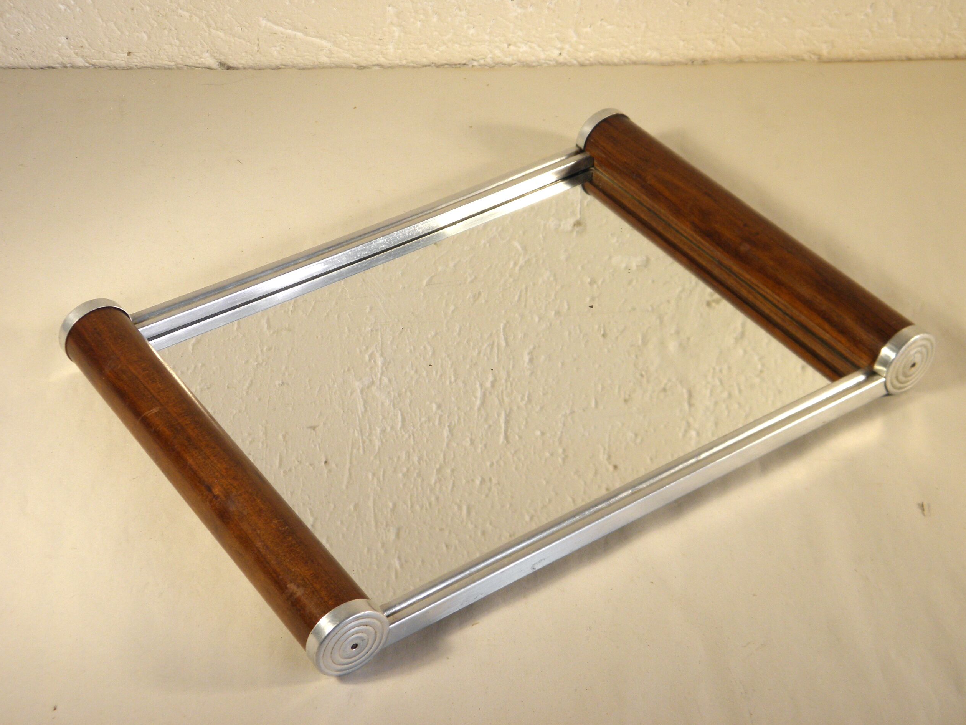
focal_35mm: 60
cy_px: 361
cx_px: 490
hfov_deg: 32.2
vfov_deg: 24.4
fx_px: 1674
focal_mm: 10.6
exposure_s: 1/80
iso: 100
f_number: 4.1
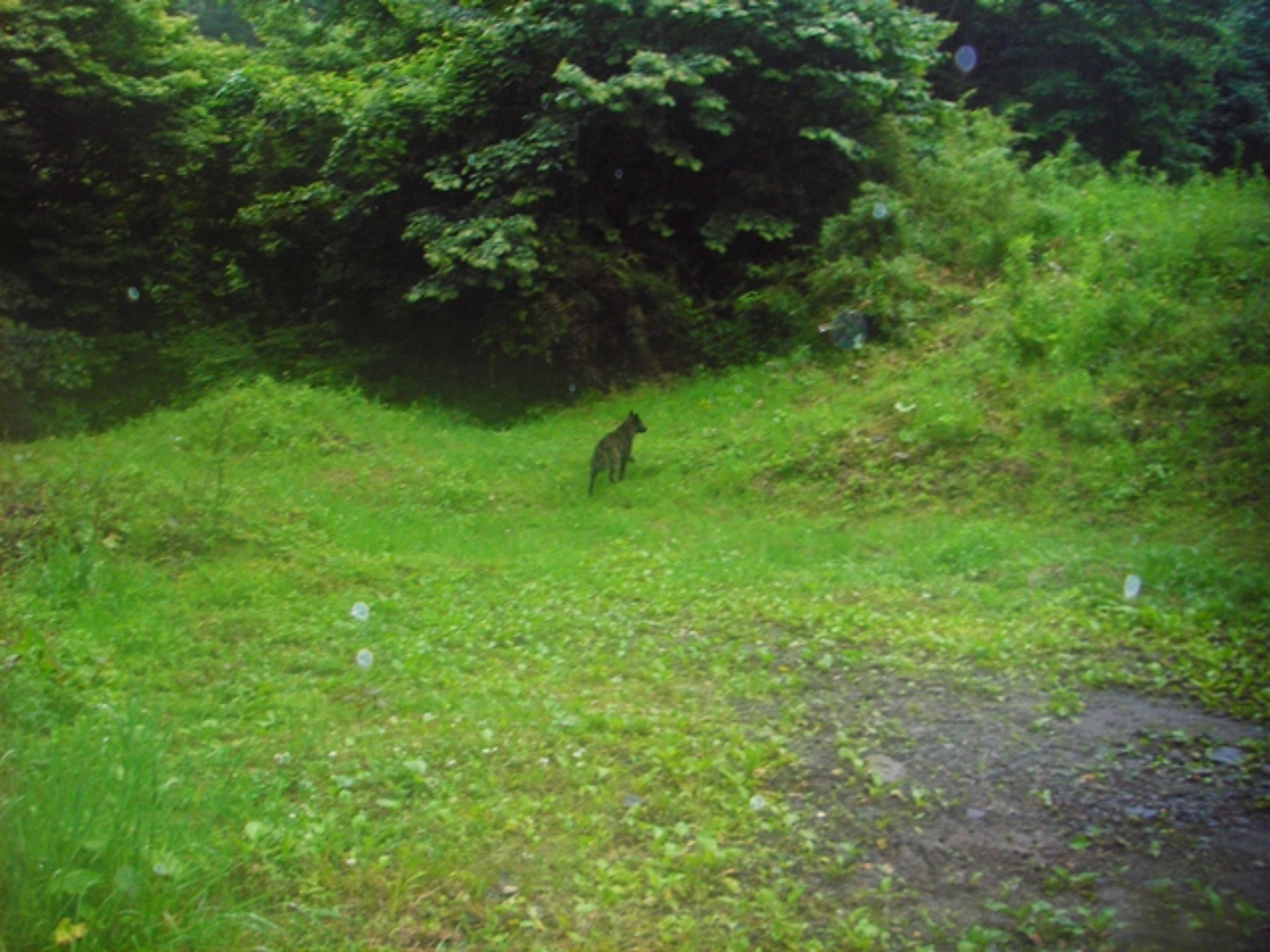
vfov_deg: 37.7
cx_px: 635
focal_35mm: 38
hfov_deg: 49.0
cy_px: 476
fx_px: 1394
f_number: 3.3
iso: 100
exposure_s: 1/30
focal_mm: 6.3
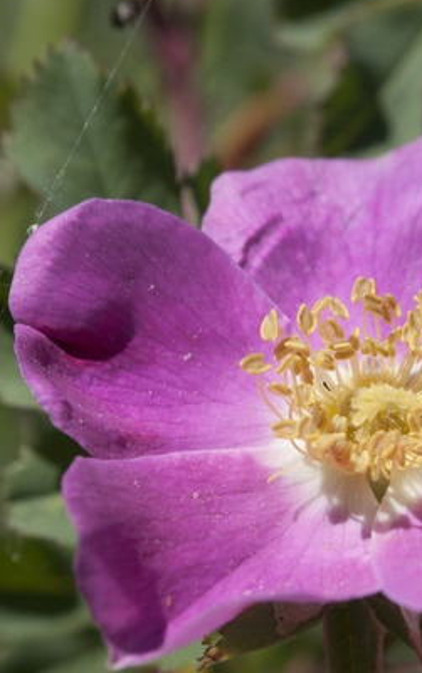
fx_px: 3847
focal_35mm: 209
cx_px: 303
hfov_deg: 6.3
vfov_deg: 10.0
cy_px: 384
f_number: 10
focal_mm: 55
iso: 400
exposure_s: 1/1000
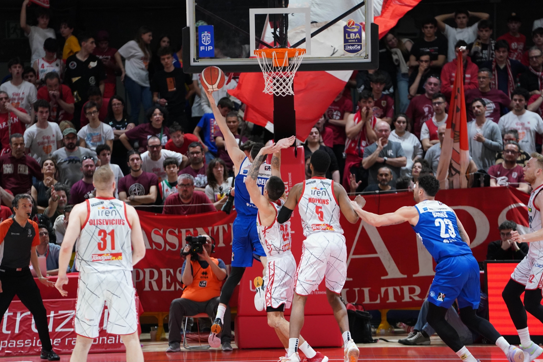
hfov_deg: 10.2
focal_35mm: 201
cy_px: 181
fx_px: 3032
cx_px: 272
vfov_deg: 6.8
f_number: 3.2
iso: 3200
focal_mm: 200
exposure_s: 1/1250
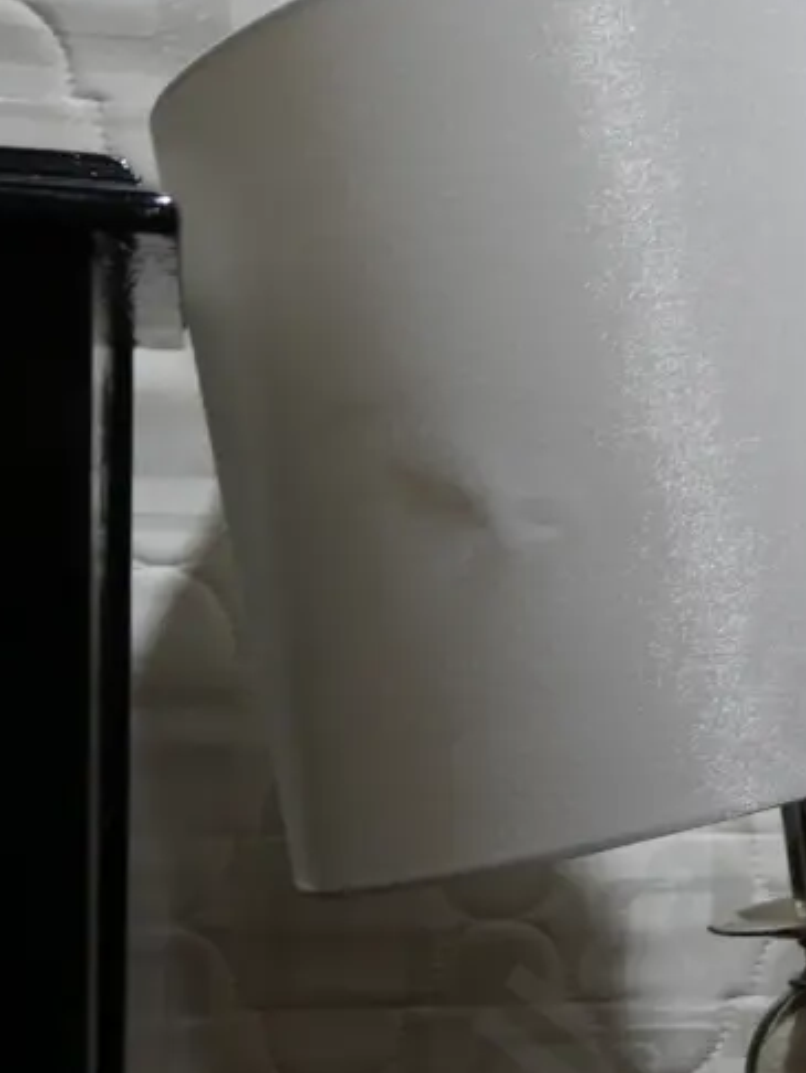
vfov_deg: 24.2
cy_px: 784
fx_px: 2481
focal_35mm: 80
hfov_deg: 18.1
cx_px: 770
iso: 200
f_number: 4.1
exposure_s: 1/125
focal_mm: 19
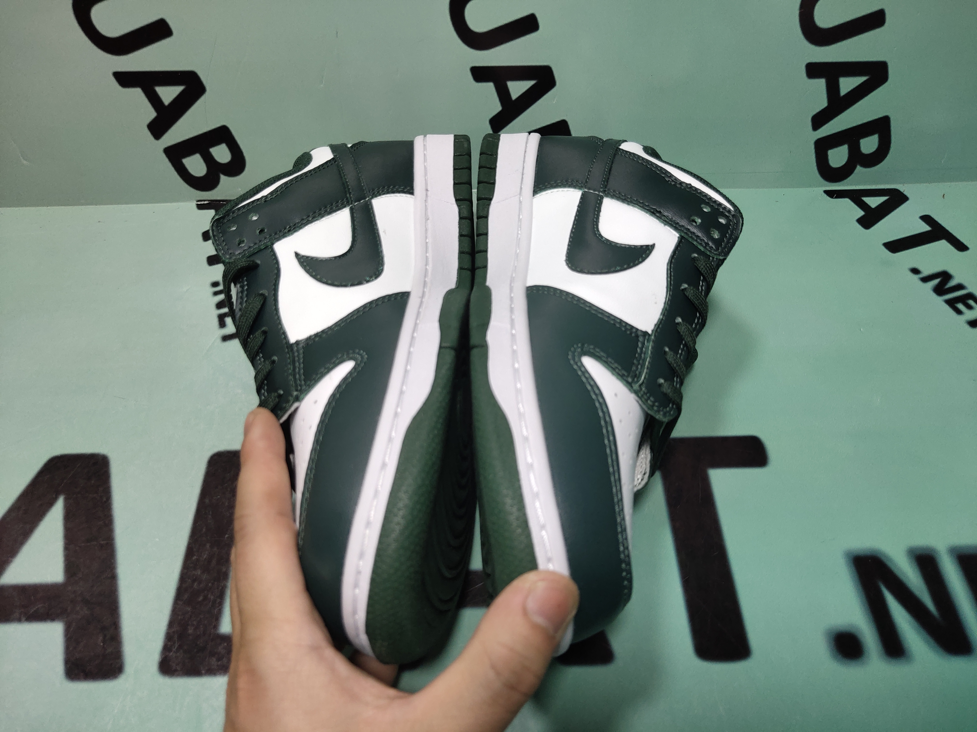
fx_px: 847
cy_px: 366
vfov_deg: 46.8
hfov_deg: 60.0
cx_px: 488
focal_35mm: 30
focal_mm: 4.35
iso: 71
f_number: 1.79
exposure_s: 1/100
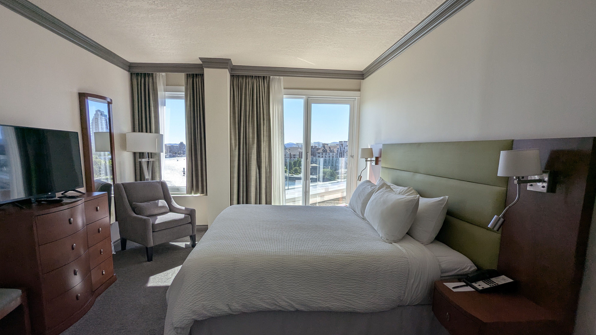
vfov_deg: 60.8
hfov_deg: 92.7
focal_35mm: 18
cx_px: 297
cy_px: 191
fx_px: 284
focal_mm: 2.35
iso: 45
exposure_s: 1/756
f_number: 2.2
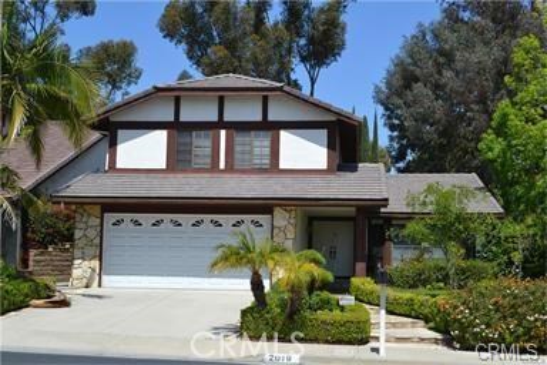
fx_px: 729
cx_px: 274
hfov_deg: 41.1
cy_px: 182
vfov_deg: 28.1
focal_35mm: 48
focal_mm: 32
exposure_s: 1/250
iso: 100
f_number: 8
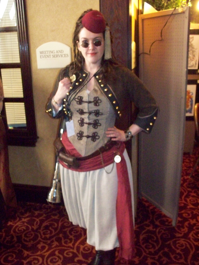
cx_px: 100
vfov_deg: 51.3
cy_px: 132
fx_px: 276
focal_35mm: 36
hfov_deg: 39.7
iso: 1600
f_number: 2.8
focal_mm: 7.54
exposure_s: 1/60
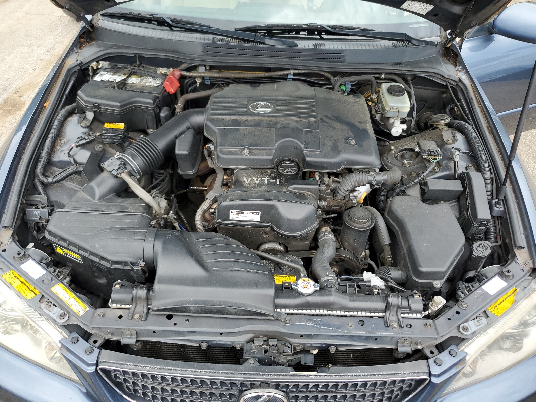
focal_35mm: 26
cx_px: 268
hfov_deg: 67.3
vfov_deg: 53.1
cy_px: 201
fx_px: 403
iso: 50
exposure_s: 1/625
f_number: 1.5
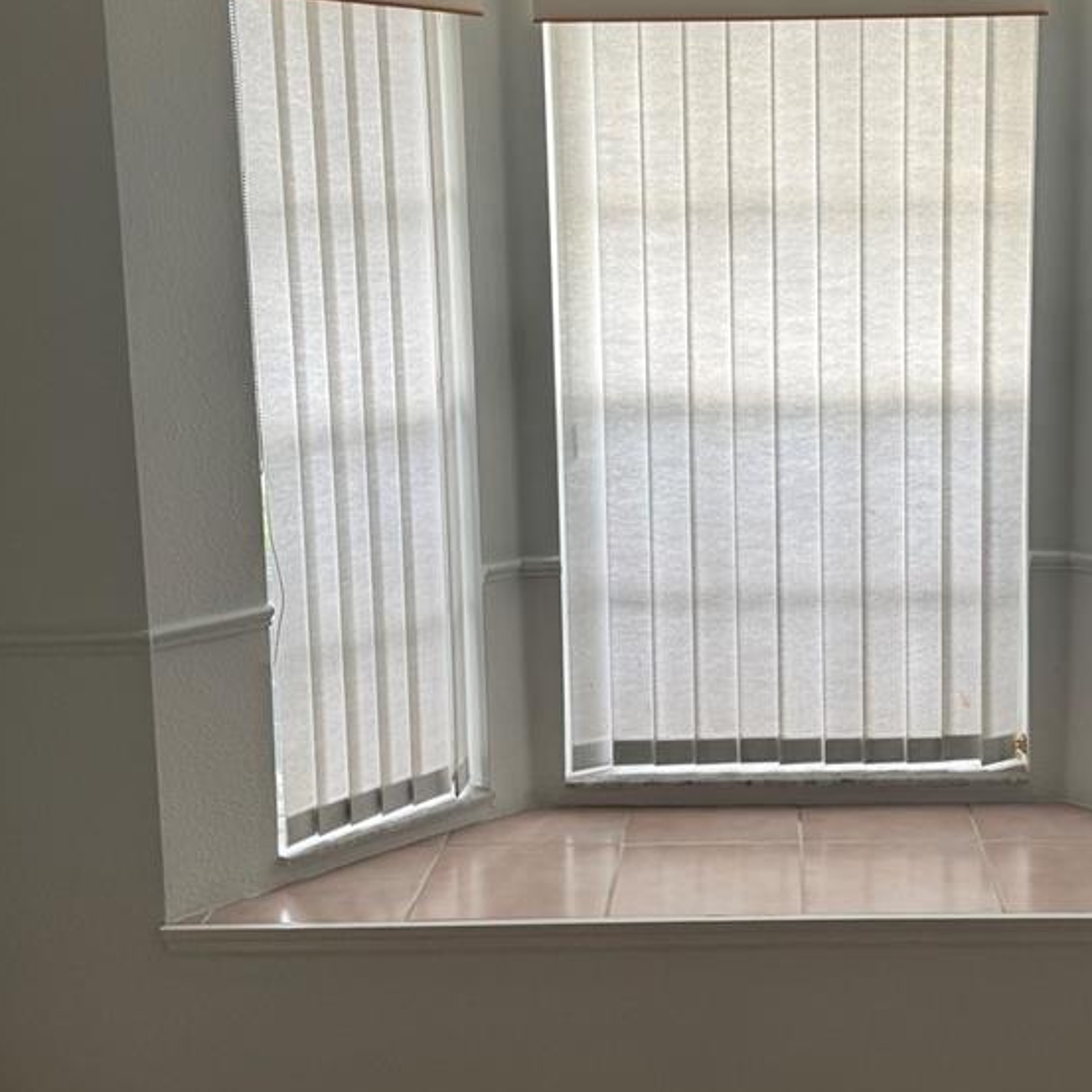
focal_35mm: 46
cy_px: 440
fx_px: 1642
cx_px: 752
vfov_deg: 36.7
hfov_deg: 36.3
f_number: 1.78
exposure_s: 1/120
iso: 125
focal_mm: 6.76
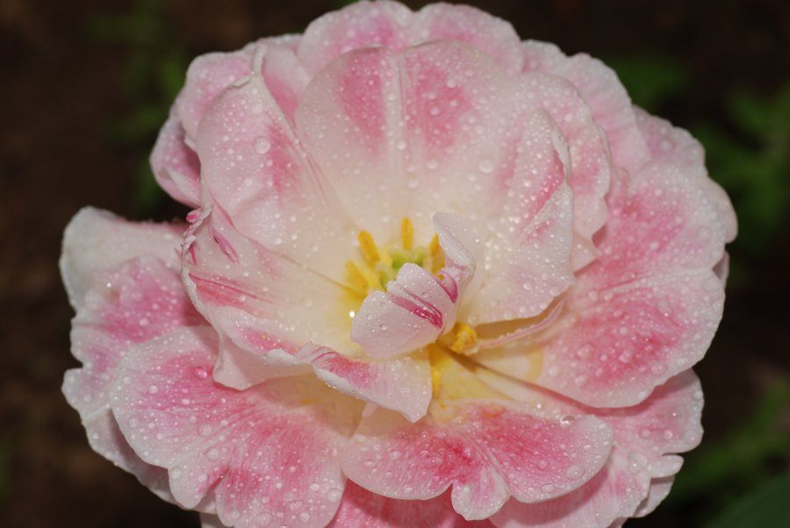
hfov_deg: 13.7
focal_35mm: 150
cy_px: 264
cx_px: 395
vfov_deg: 9.2
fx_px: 3295
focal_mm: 100
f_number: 10
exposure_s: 1/160
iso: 100
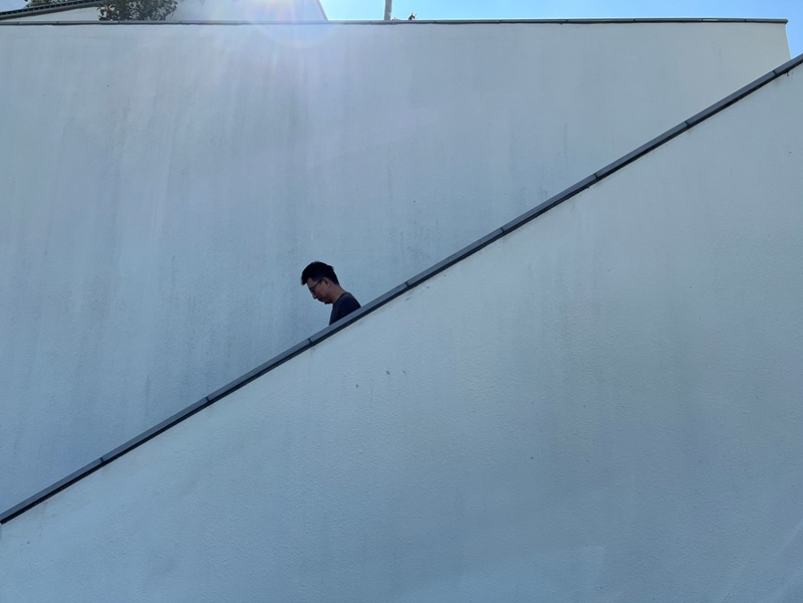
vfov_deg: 53.1
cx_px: 402
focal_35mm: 26
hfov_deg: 67.3
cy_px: 302
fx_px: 603
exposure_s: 1/3571
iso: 50
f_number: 1.5
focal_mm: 5.7
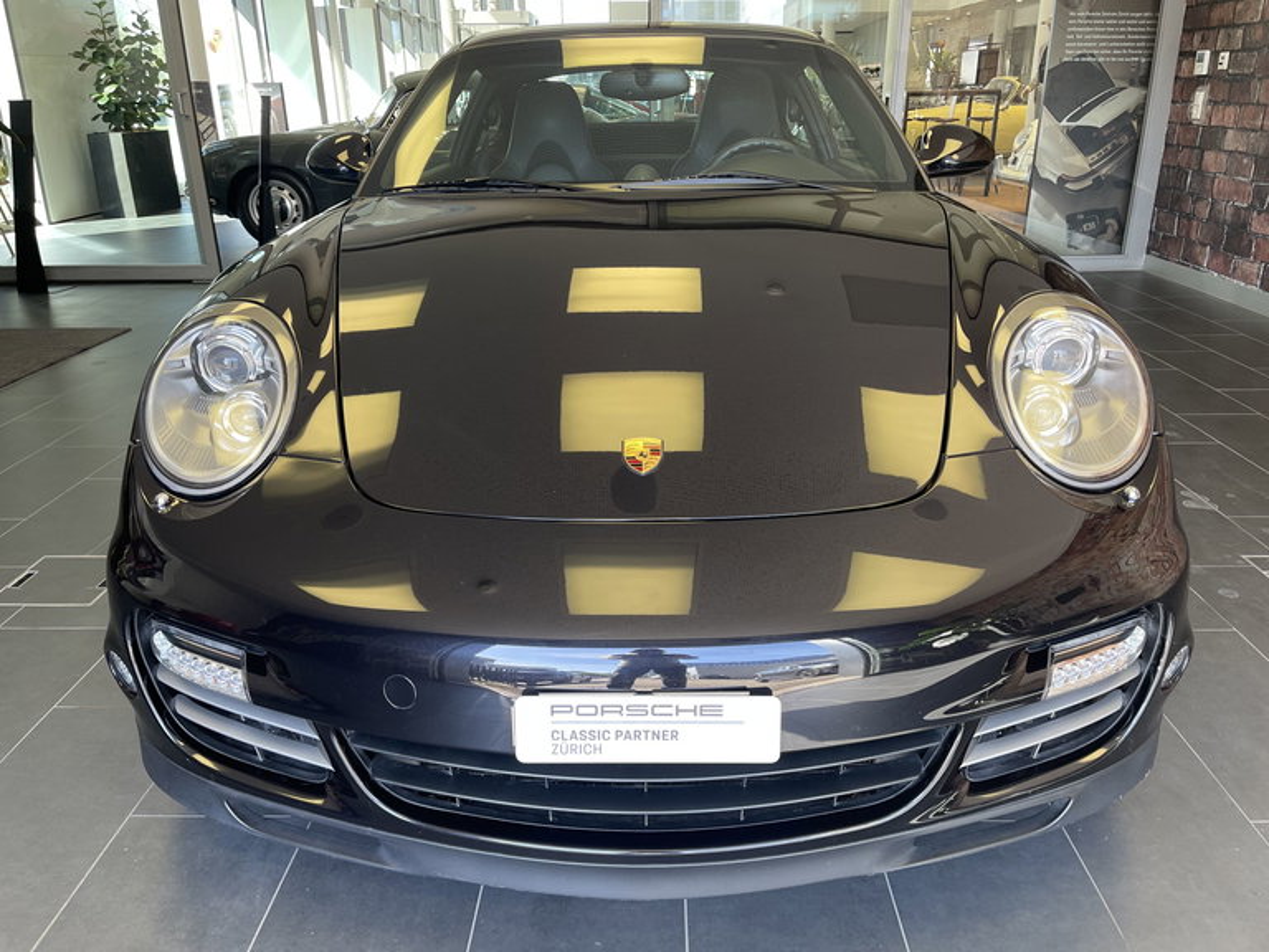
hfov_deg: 69.4
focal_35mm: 25
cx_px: 634
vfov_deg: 54.9
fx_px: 916
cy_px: 476
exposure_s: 1/121
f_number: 1.6
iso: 100
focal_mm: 5.1
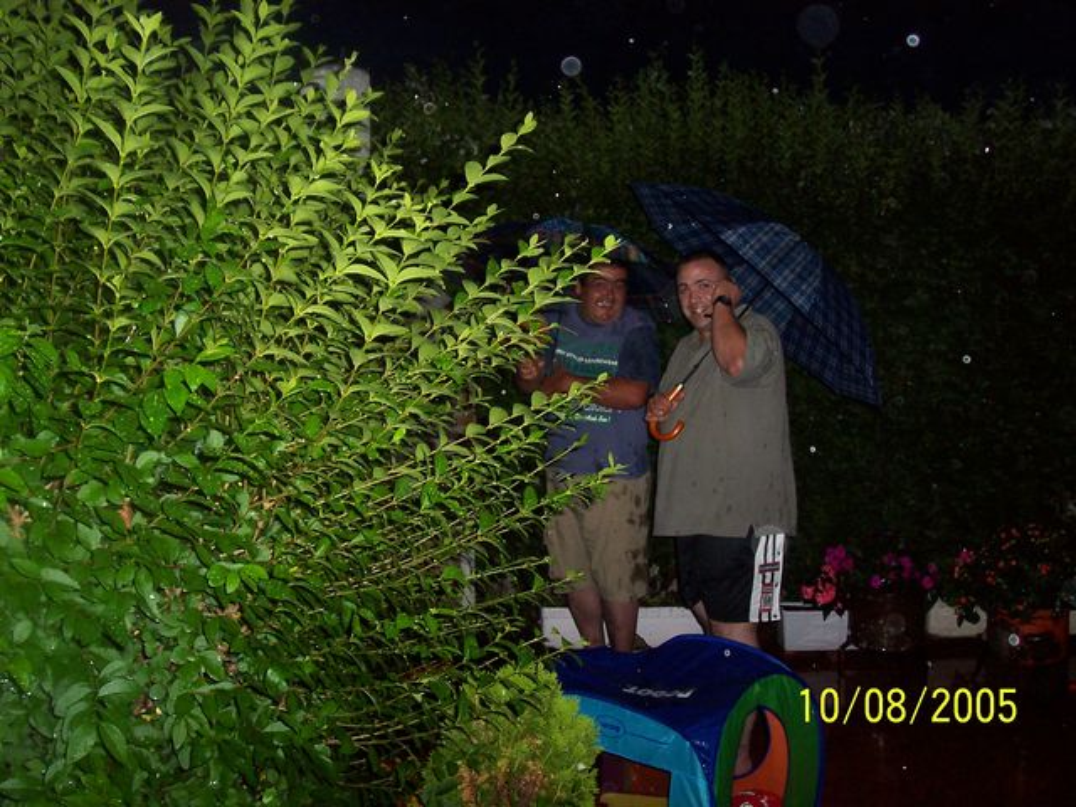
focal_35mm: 37
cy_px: 404
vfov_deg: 38.7
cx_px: 538
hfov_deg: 50.1
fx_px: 1150
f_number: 2.8
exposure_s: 1/60
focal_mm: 5.6
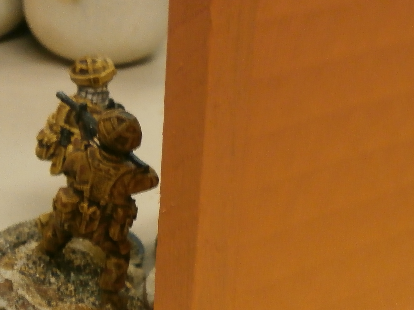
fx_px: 1447
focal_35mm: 121
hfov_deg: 15.6
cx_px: 517
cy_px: 278
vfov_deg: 12.2
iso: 200
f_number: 3.4
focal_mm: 8.3
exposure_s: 1/30
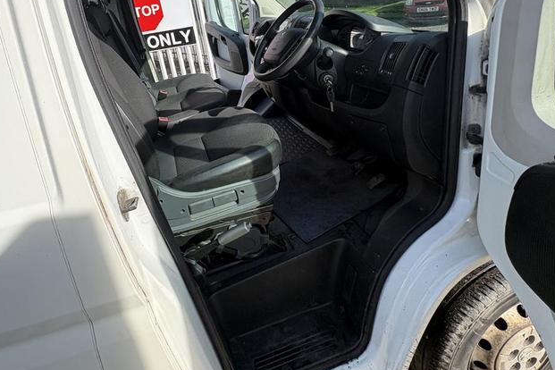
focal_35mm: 21
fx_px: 324
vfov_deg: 56.2
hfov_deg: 80.5
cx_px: 231
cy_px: 88
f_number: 2.2
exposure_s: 1/501
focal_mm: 2.22
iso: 64
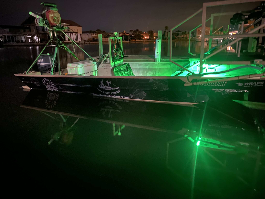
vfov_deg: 53.1
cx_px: 132
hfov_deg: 67.3
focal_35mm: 26
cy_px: 100
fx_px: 199
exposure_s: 1/2
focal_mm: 4.25
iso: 1000
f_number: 1.8
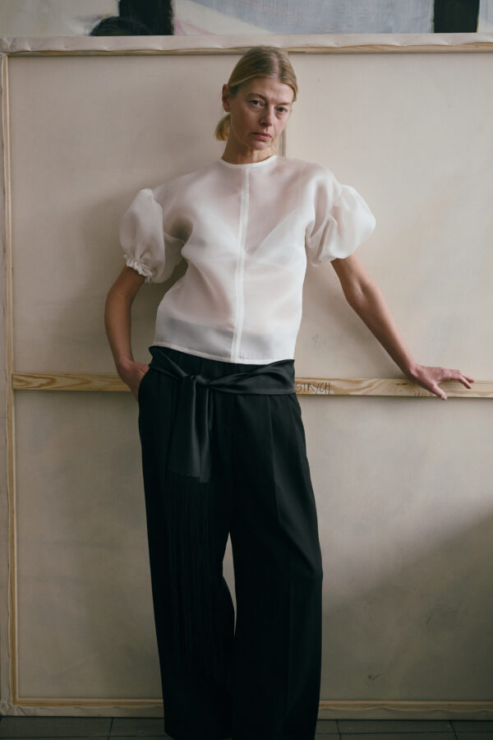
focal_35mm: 44
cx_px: 246
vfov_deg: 44.5
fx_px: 904
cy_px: 370
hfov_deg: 30.5
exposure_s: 1/125
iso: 1600
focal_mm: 44
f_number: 5
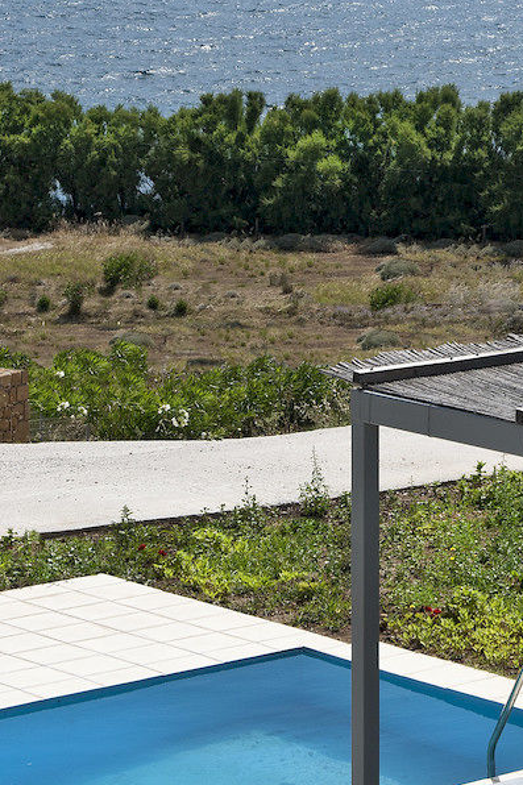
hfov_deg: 8.4
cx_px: 593
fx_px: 3510
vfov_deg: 12.6
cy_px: 7
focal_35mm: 161
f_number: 11
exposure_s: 1/320
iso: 100
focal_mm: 48
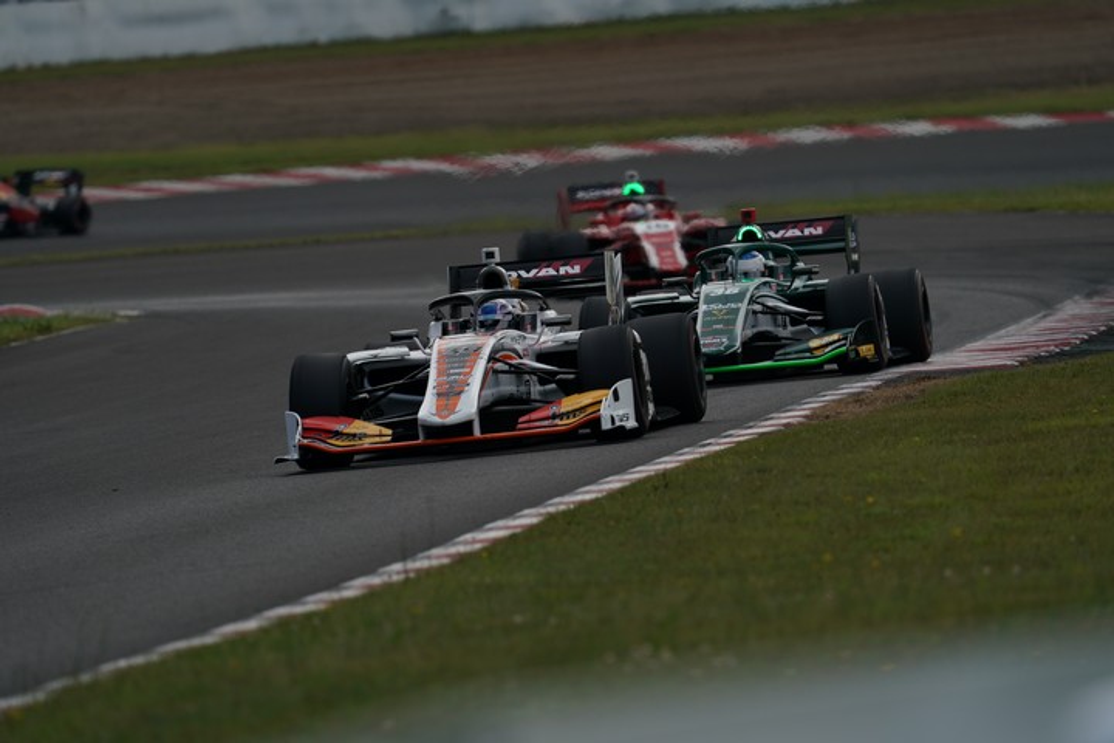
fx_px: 18565
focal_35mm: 600
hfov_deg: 3.4
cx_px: 557
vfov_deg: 2.3
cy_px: 372
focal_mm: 600
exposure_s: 1/640
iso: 200
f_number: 8
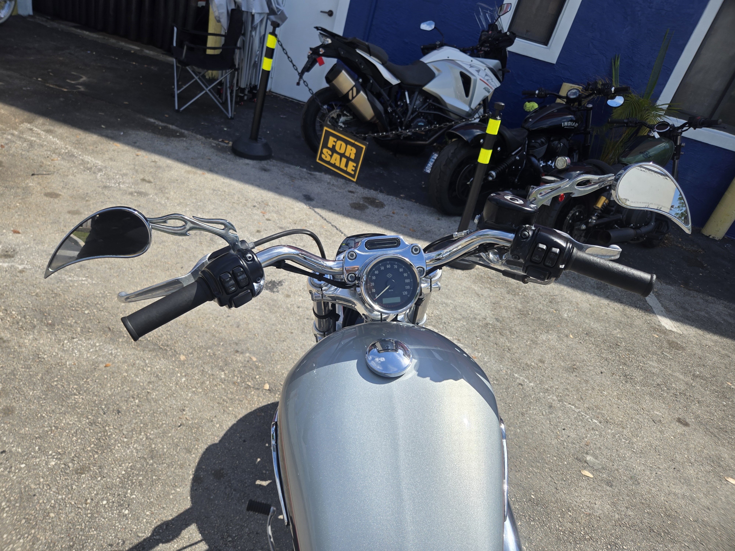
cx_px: 368
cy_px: 276
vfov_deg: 58.9
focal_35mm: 23
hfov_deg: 73.9
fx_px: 488
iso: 25
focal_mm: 5.4
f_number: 1.8
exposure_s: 1/1946
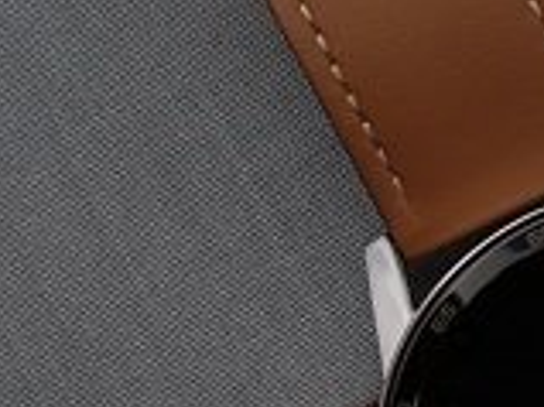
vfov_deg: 12.0
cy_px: 475
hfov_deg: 14.4
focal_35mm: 121
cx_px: 982
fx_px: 1900
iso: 200
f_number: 3.5
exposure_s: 1/160
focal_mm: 12
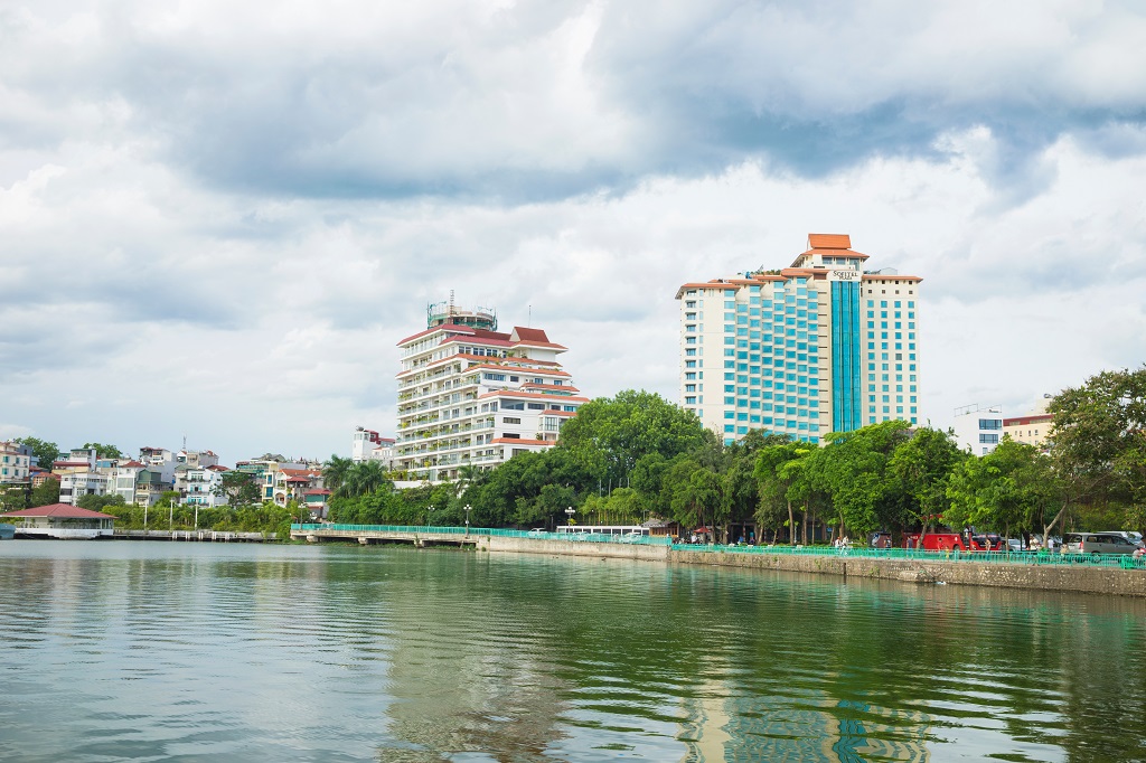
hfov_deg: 54.4
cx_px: 573
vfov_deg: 37.8
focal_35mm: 35
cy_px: 382
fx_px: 1114
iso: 100
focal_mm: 35
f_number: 13
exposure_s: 1/40
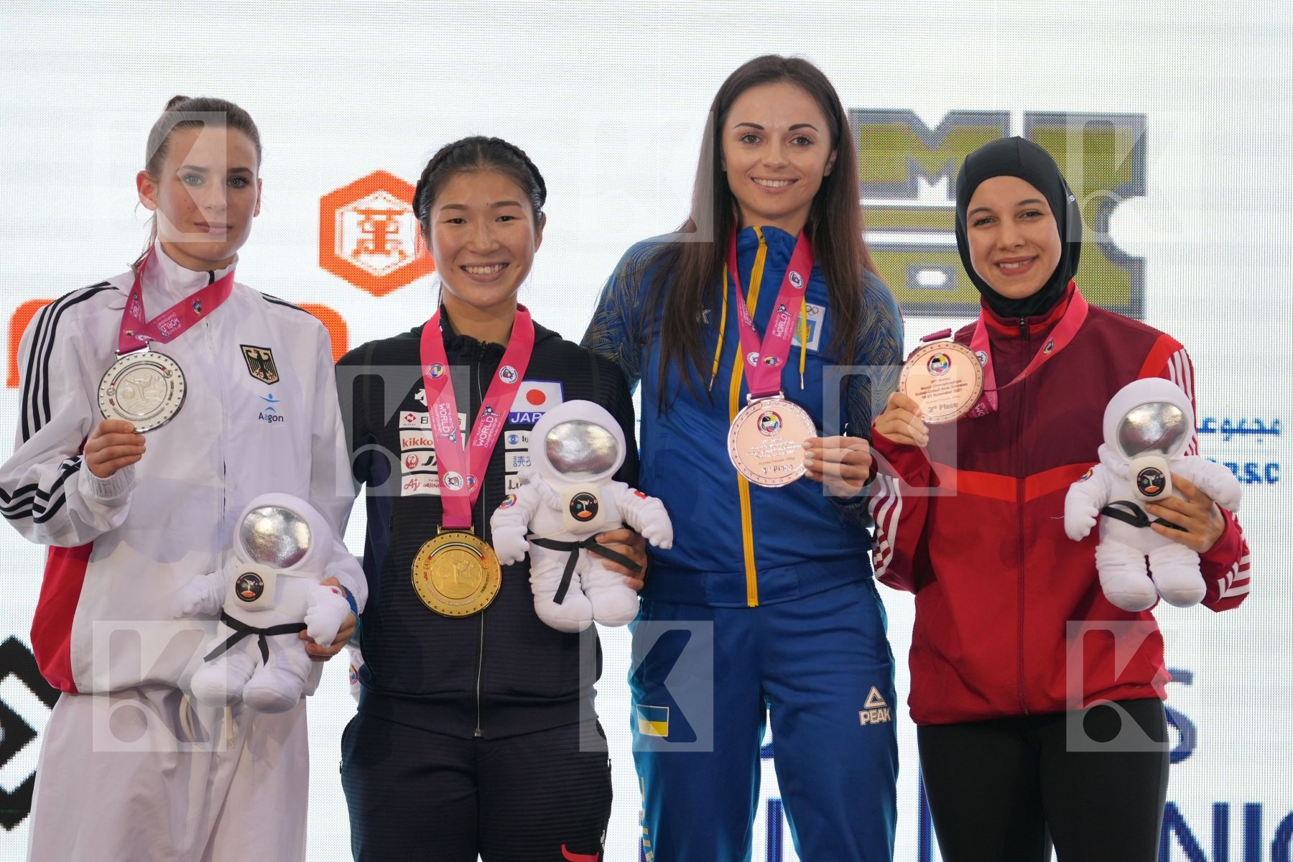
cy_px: 431
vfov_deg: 5.6
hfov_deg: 8.4
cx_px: 646
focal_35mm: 246
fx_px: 8835
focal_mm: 164
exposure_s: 1/250
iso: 400
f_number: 2.8
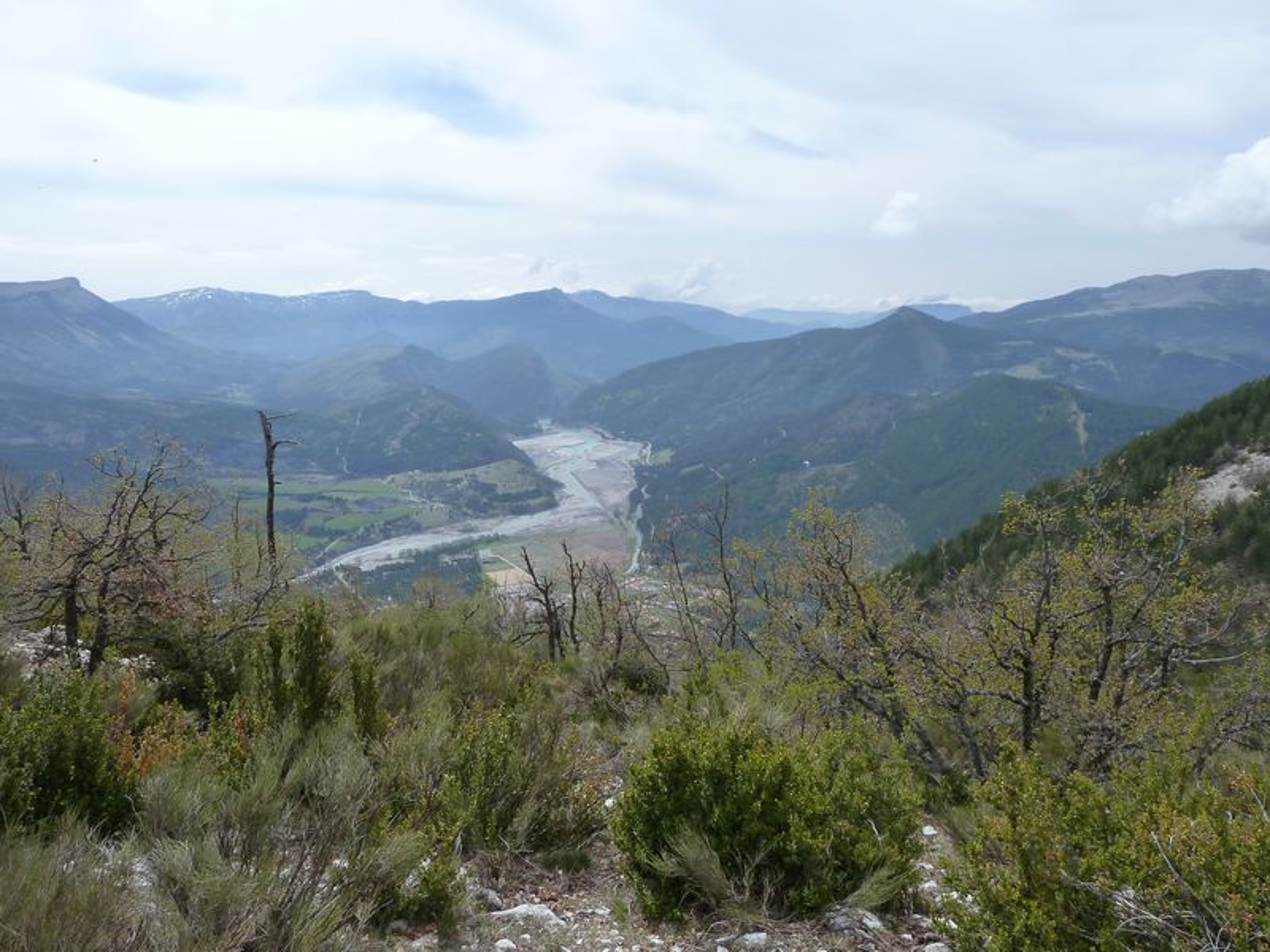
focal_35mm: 25
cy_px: 476
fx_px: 917
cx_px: 635
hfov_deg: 69.4
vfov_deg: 54.9
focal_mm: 4.1
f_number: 5.6
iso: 125
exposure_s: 1/500
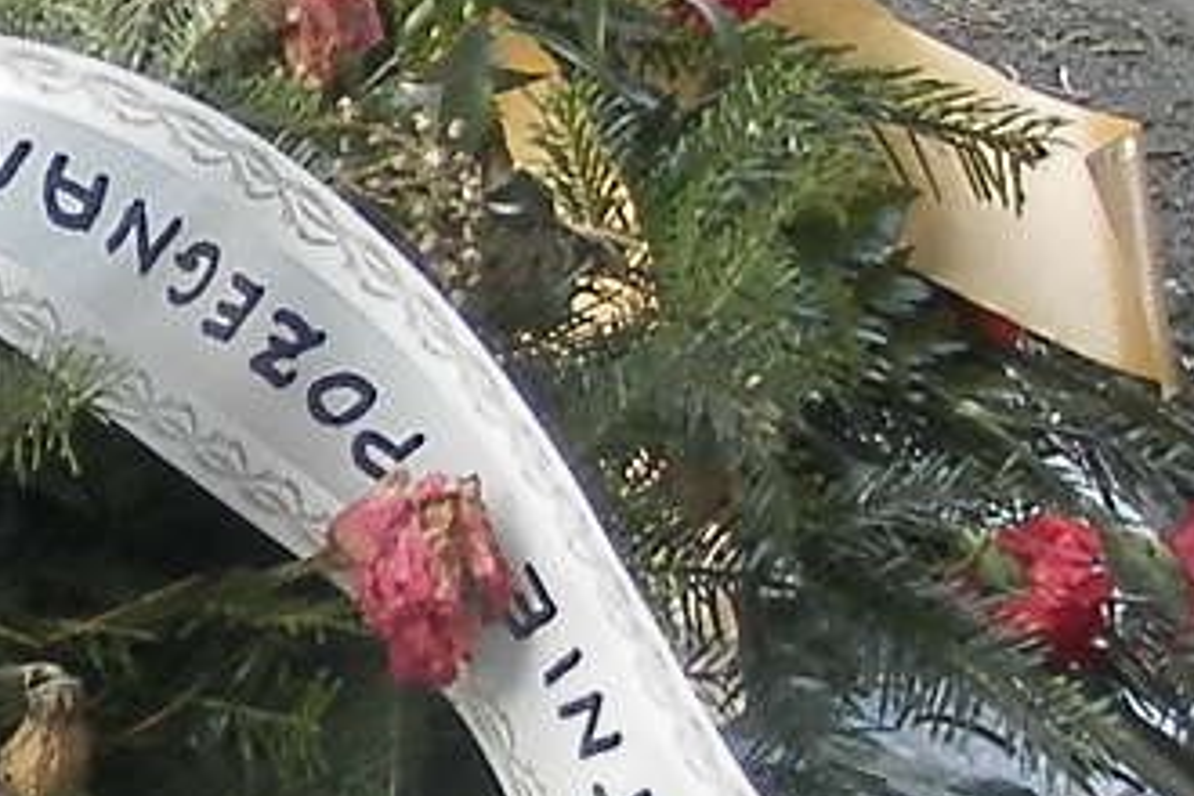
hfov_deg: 9.6
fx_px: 6699
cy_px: 210
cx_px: -995
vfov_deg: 6.8
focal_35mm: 202
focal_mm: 4.5
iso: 80
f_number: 3.1
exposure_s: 1/50
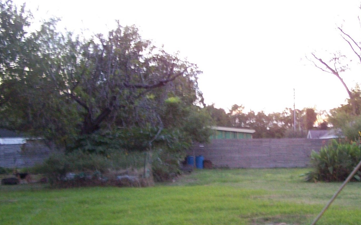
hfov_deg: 29.6
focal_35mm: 68
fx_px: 669
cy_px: 133
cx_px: 278
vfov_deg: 19.1
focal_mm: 6.3
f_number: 2.8
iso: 160
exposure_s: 1/10
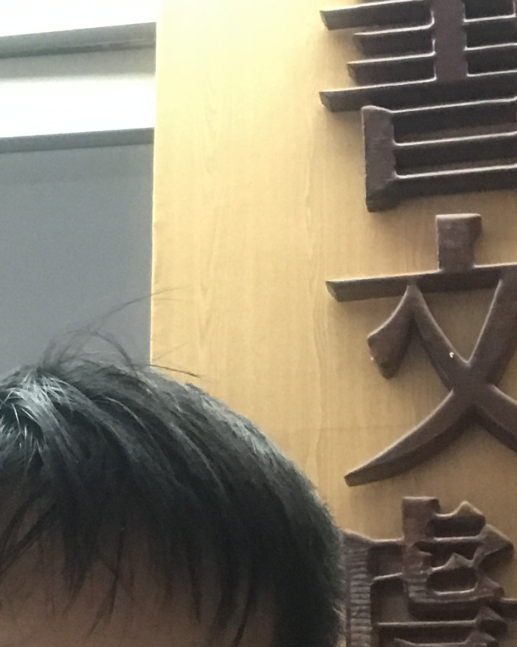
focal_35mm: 83
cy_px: 402
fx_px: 1588
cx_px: 243
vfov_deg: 23.0
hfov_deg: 18.5
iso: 200
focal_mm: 2.87
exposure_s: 1/20
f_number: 2.2
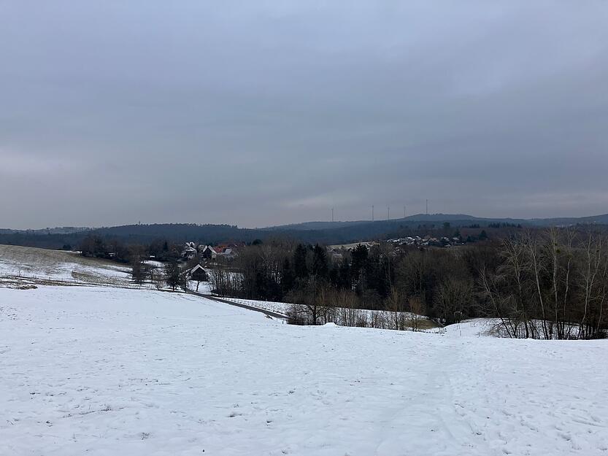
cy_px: 228
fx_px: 492
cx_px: 304
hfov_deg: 63.4
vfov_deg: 49.8
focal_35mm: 28
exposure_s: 1/917
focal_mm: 3.99
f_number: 1.8
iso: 32
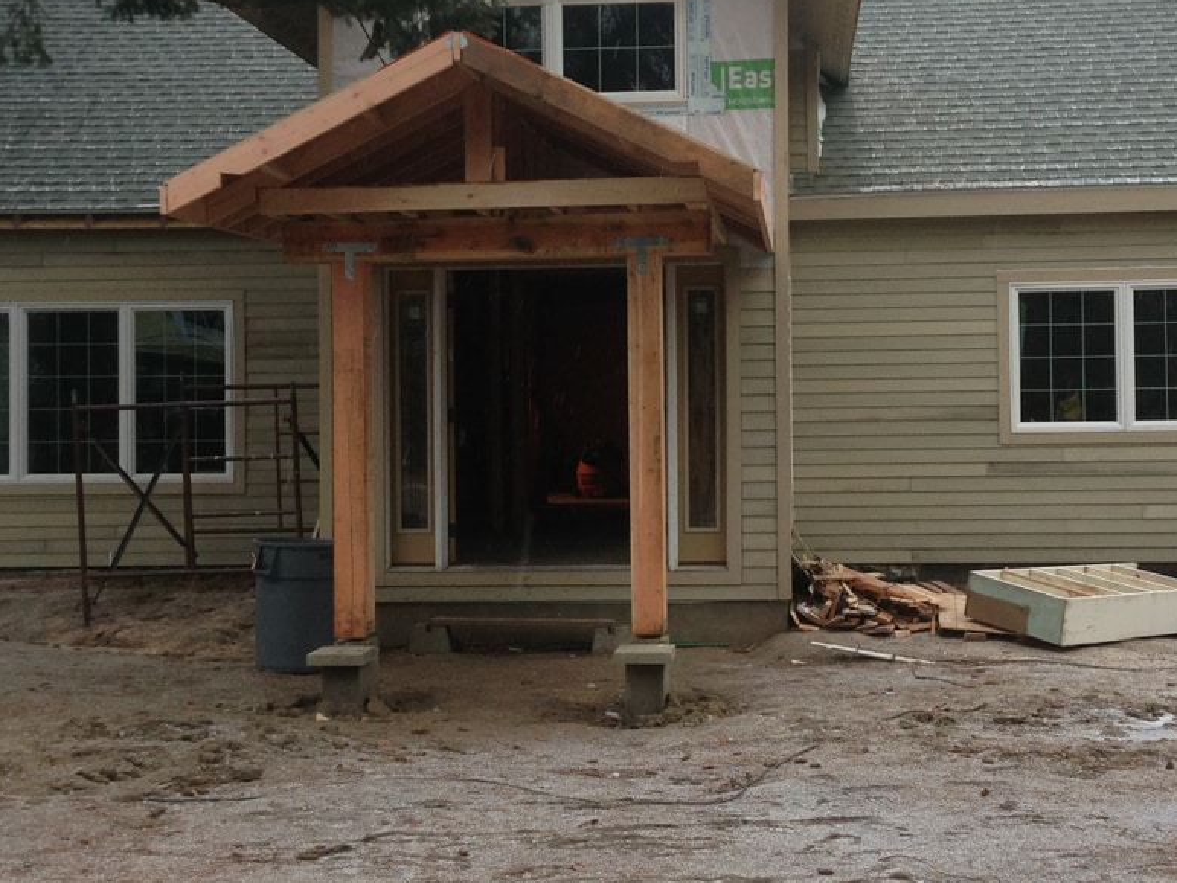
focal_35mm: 57
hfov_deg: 33.8
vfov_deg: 25.6
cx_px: 647
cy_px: 355
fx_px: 1938
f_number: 2.4
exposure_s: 1/120
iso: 64
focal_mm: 4.12
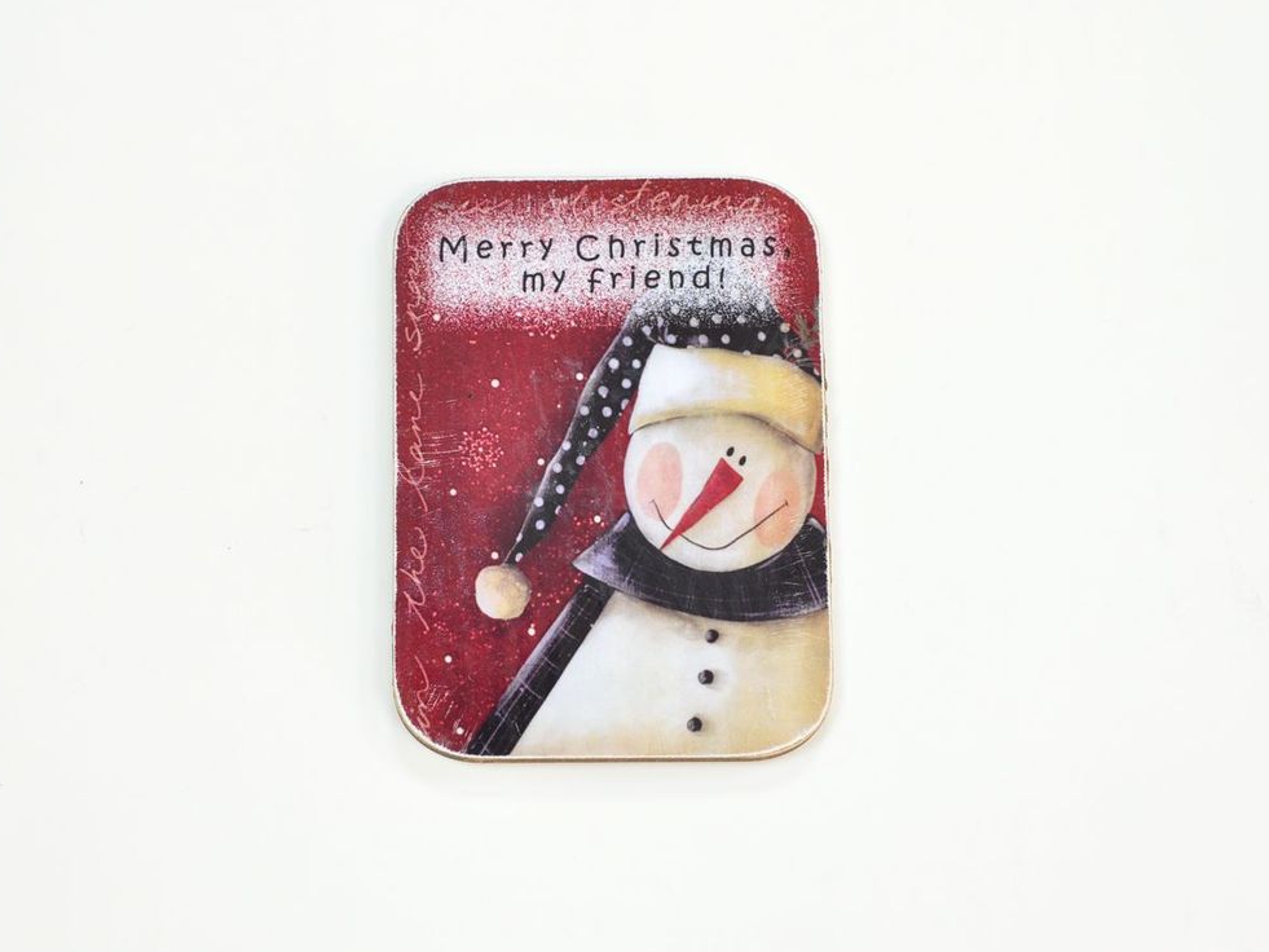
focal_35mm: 82
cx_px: 602
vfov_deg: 18.0
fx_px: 3006
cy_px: 476
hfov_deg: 23.8
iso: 250
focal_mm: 50
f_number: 5.6
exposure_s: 1/8
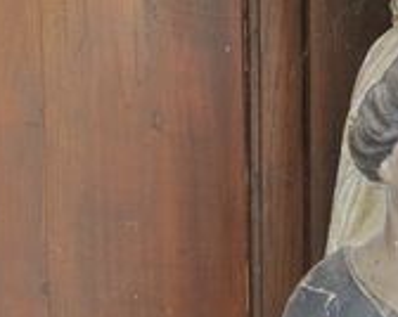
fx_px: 2141
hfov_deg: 10.5
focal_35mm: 182
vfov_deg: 8.2
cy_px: 558
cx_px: 441
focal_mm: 31
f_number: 8
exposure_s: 2
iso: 320
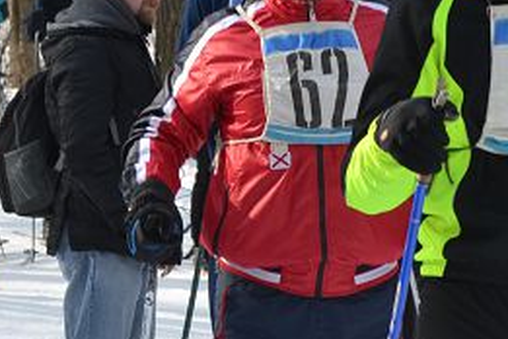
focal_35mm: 324
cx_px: 74
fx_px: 4571
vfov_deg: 4.2
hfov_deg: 6.4
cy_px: 363
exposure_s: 1/160
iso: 100
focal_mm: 55
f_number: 6.3
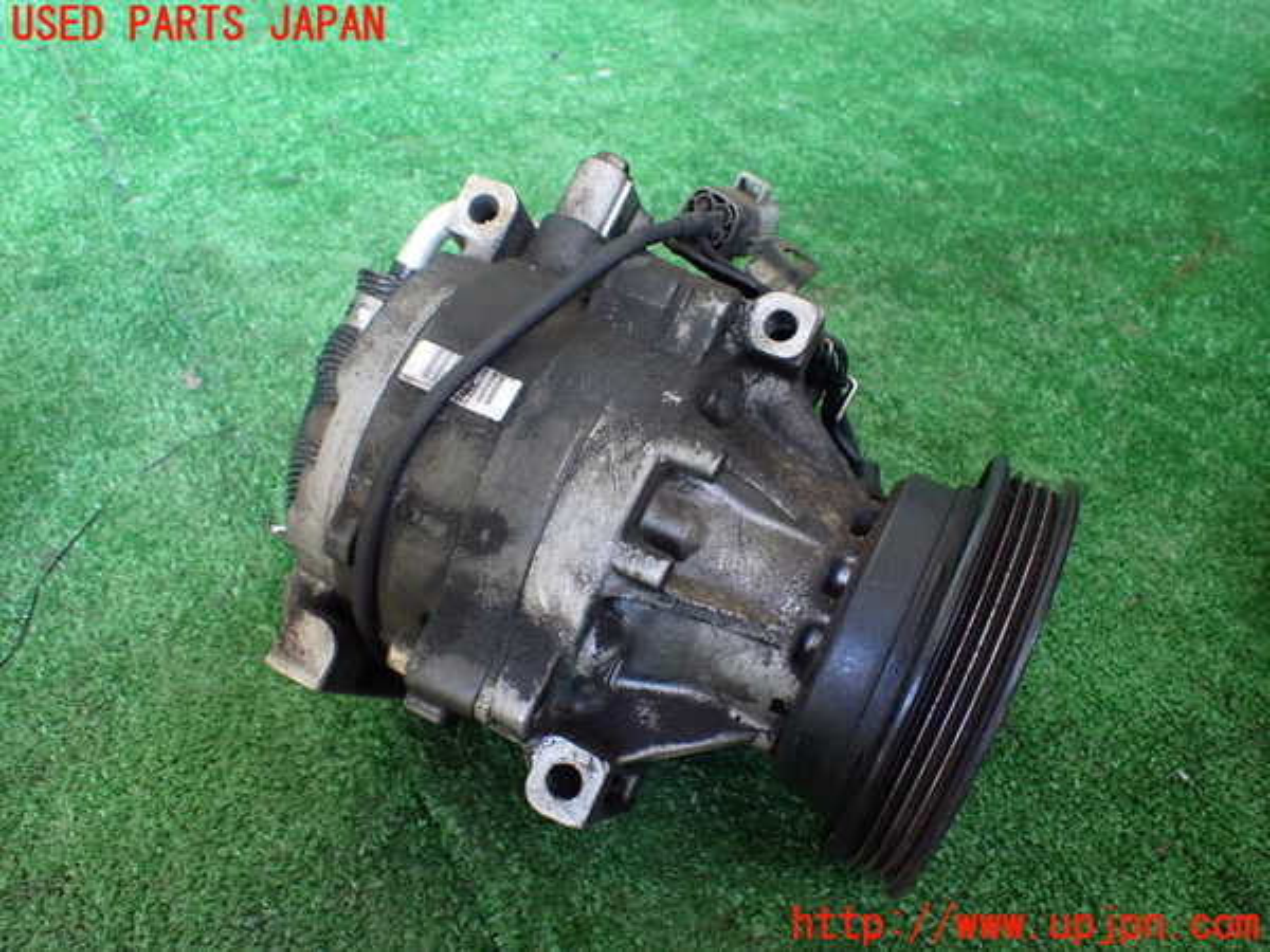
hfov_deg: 60.0
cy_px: 476
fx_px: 1101
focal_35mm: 30
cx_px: 635
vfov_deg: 46.8
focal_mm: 5.4
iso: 800
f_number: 2.3
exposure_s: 1/80
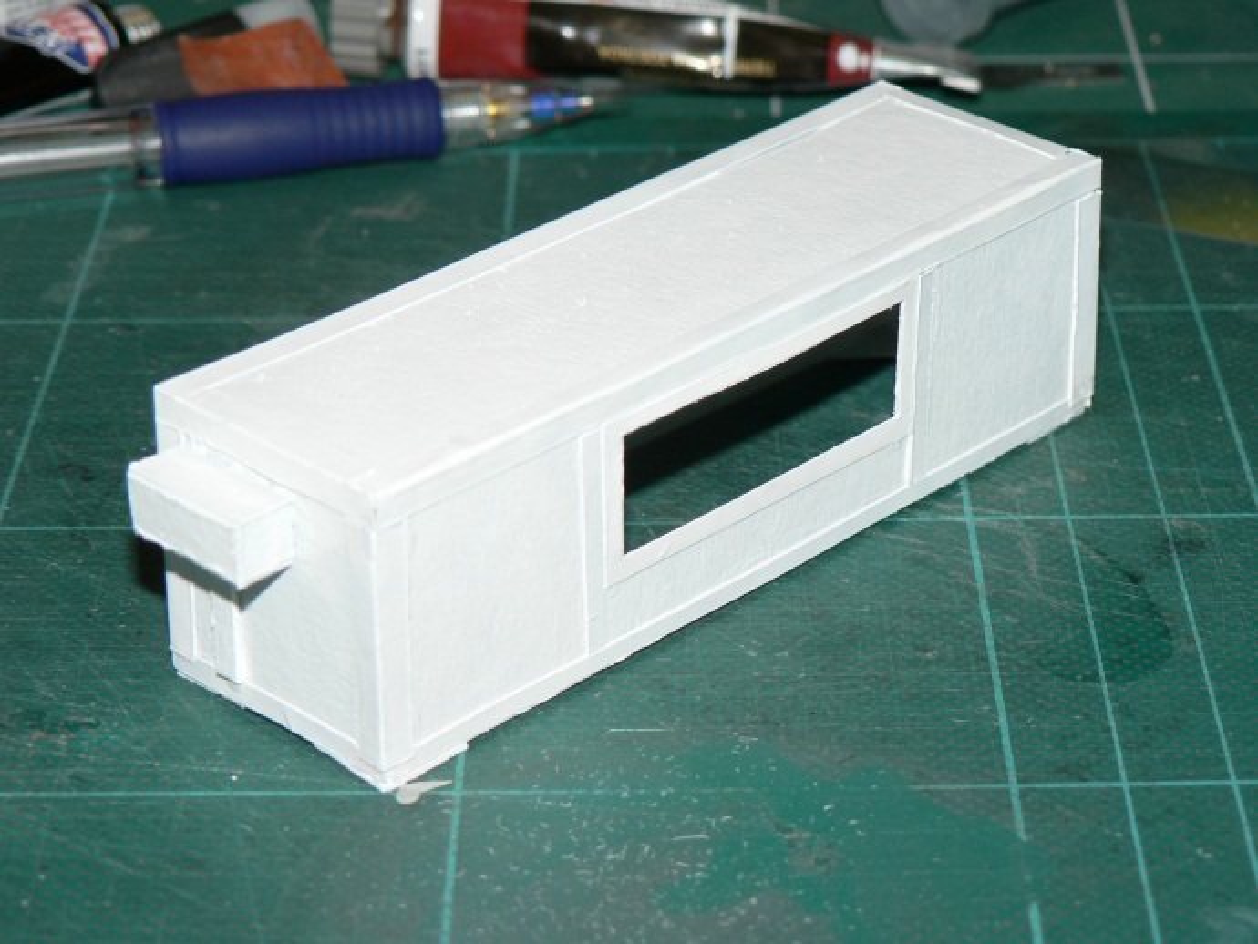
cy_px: 472
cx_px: 629
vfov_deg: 15.9
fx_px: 3381
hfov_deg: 21.1
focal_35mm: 93
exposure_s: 1/60
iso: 100
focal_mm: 15.5
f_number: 3.2
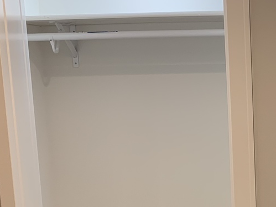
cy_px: 161
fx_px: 598
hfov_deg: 24.4
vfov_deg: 19.5
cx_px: 295
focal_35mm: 75
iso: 64
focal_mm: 4.25
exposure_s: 1/60
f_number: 1.8
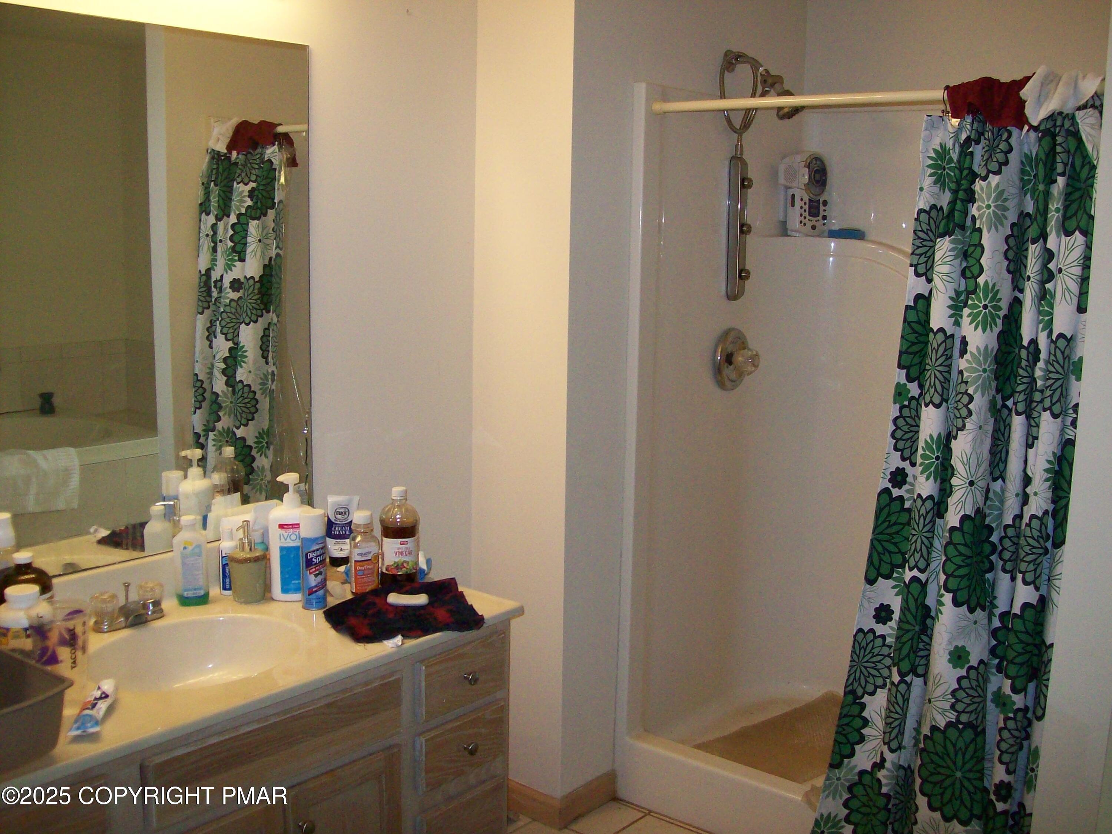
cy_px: 417
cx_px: 556
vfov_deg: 39.7
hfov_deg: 51.4
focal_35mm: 36
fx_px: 1156
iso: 200
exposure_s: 1/64
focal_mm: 6
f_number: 2.7
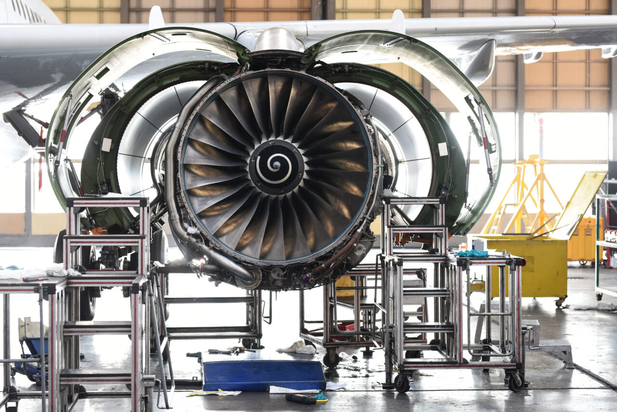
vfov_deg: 16.1
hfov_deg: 23.9
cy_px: 206
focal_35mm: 85
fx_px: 1458
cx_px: 308
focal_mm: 85
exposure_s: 1/400
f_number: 10
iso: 400
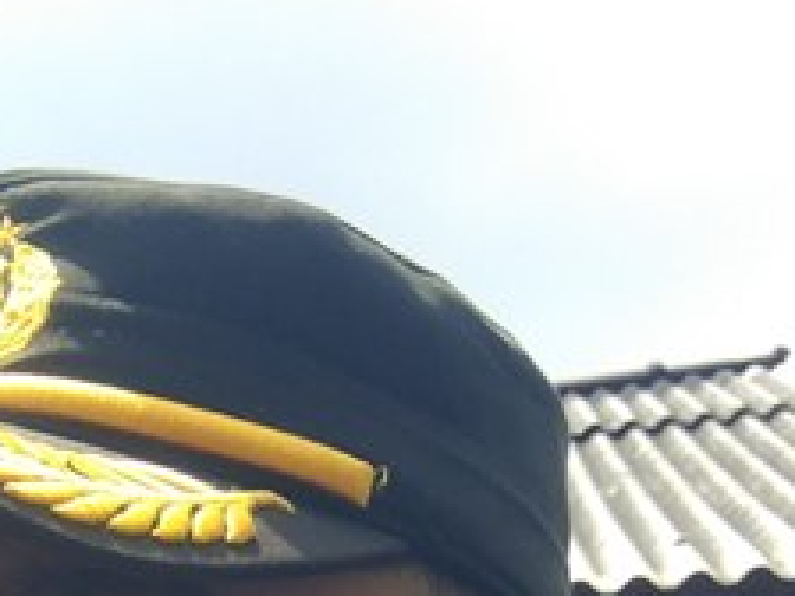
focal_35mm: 96
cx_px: -82
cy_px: 1256
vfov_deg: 13.0
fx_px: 2205
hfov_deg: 19.6
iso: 100
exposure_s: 1/523
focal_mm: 3.57
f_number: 2
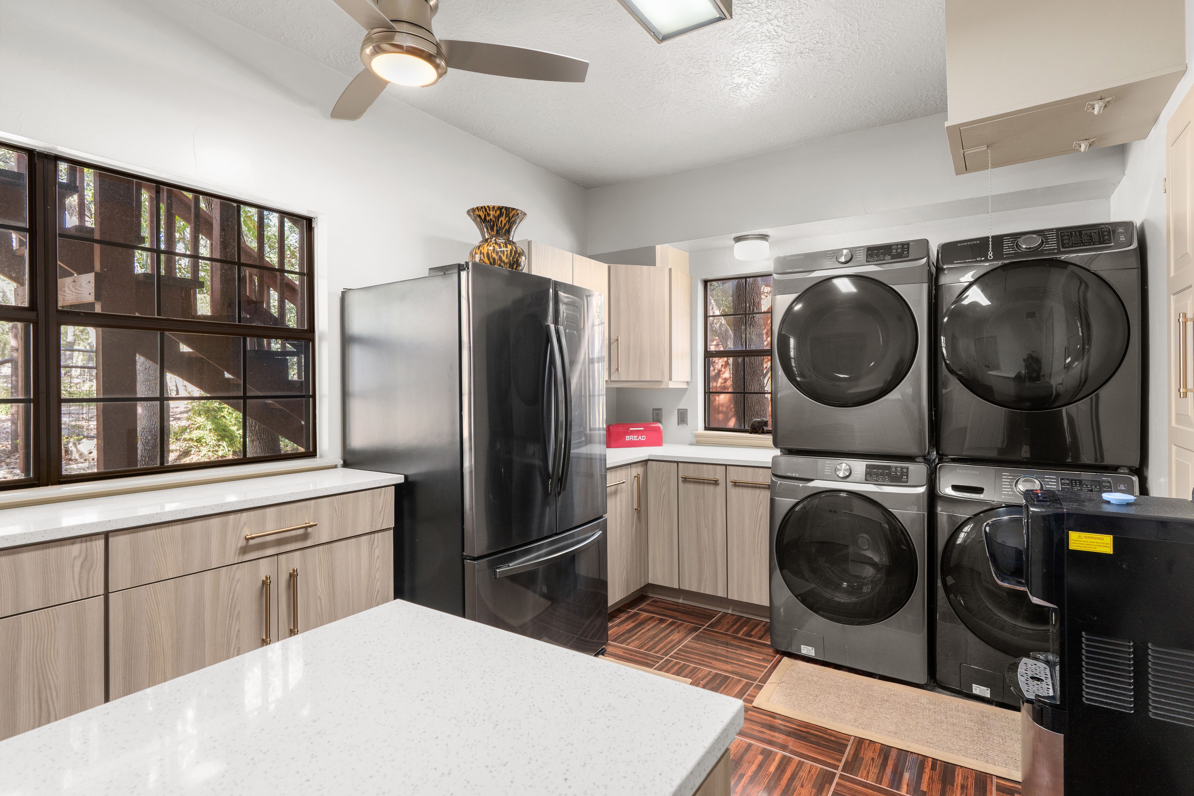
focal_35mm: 18
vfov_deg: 67.4
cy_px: 398
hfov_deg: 90.0
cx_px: 597
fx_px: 597
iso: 320
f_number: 7.1
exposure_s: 1/4
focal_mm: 18
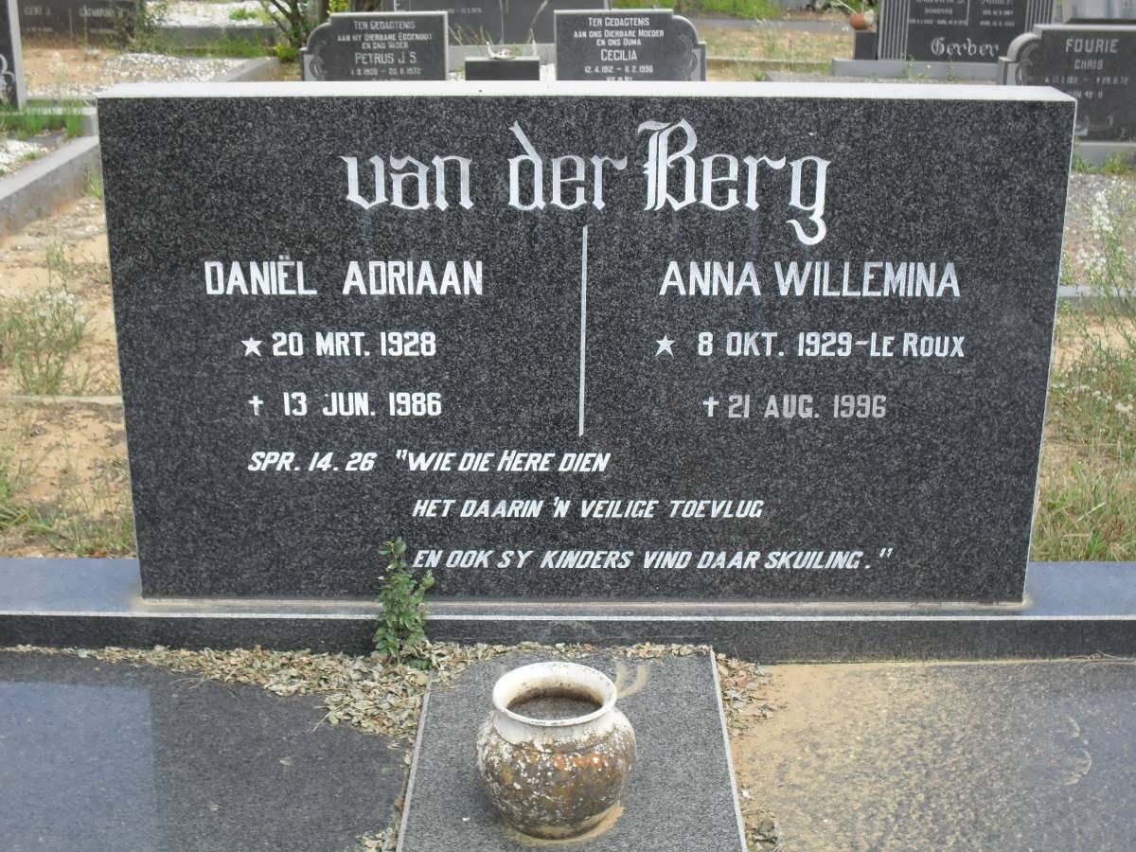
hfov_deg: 38.9
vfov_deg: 29.7
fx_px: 1608
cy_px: 426
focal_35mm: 49
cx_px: 568
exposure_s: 1/250
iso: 100
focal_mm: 8.7
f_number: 3.9
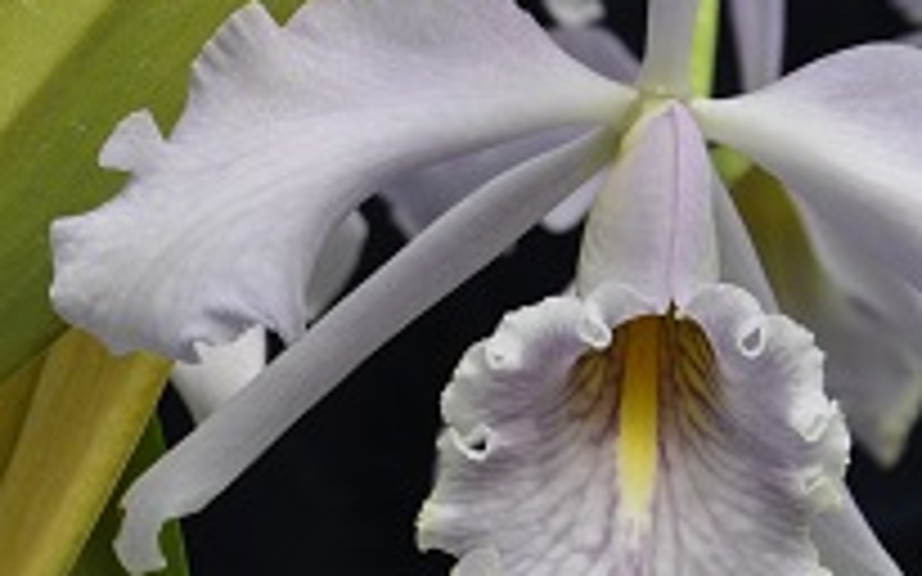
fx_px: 3931
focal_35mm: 156
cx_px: 378
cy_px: 112
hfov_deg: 13.4
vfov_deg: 8.4
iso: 200
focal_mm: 35
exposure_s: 1/160
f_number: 8
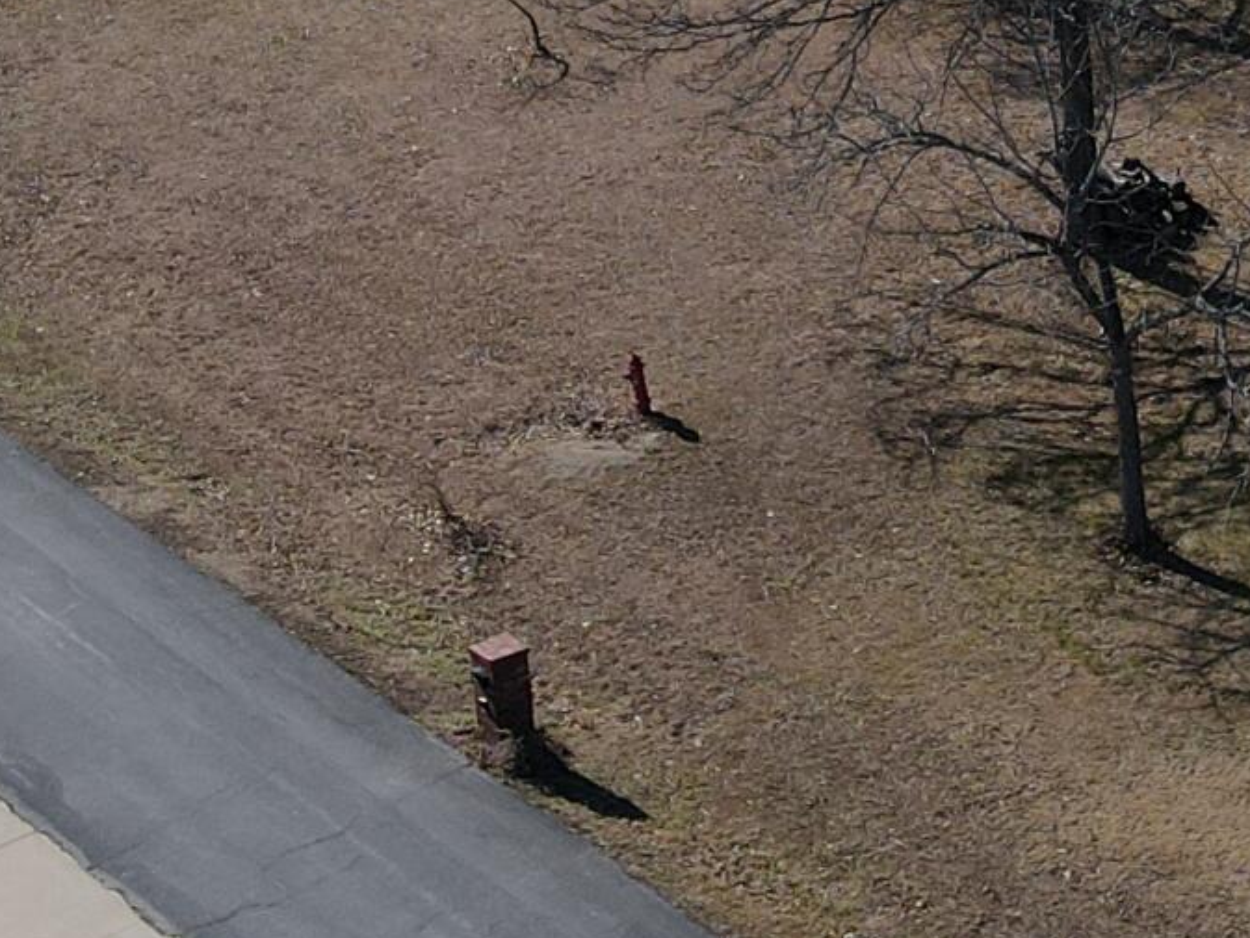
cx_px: 1111
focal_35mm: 107
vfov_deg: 13.5
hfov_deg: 18.1
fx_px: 3865
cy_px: -158
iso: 100
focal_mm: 4.5
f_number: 2.8
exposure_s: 1/640
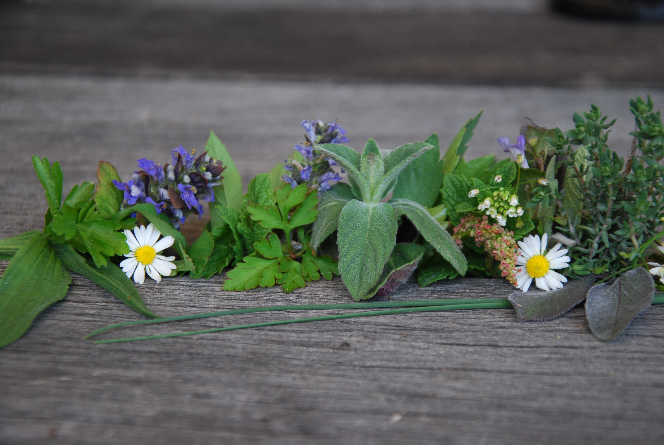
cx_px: 332
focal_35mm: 120
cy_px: 222
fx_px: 2216
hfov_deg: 17.0
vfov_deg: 11.5
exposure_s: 1/125
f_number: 5.6
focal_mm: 80
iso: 200
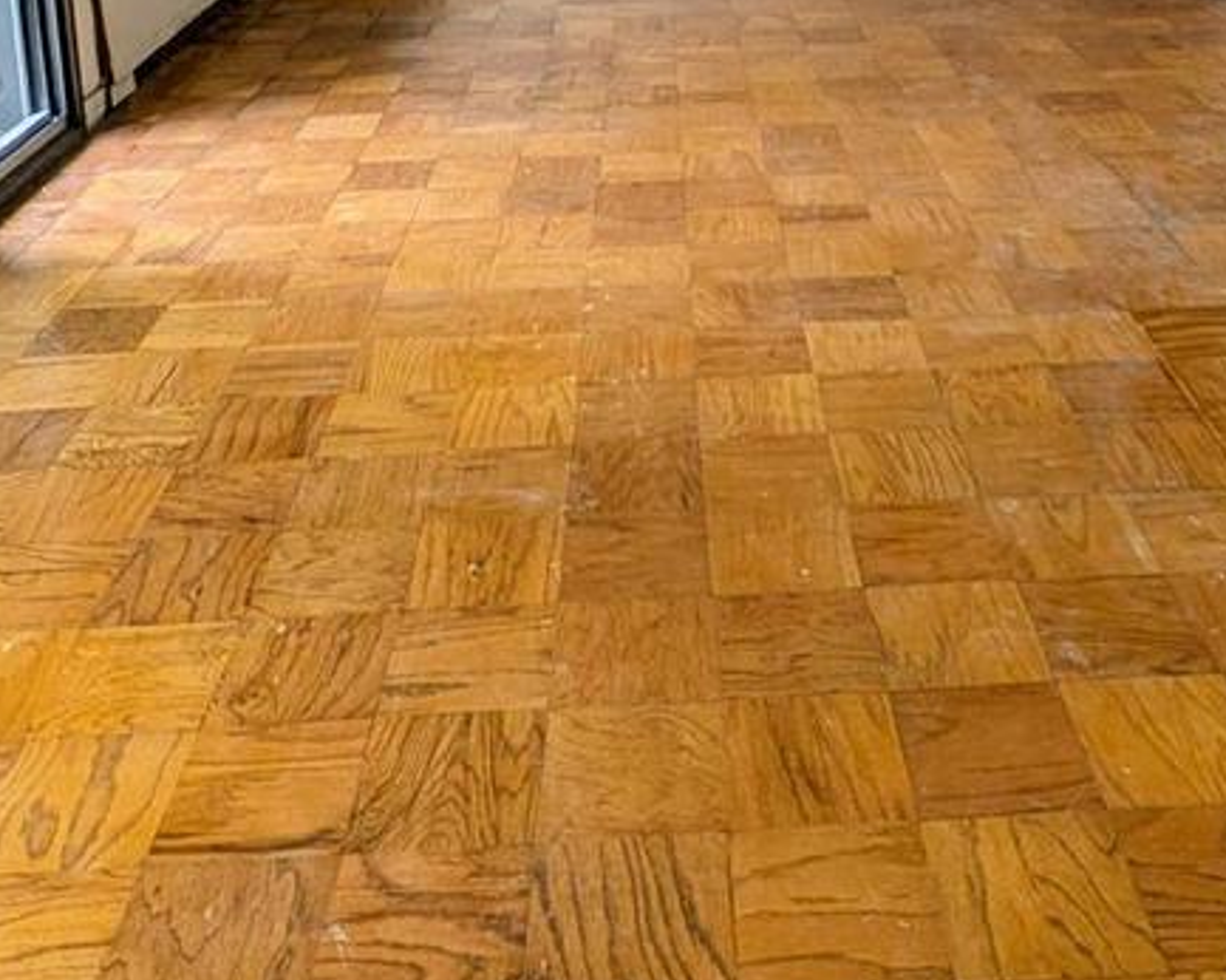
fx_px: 1414
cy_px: -34
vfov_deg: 34.3
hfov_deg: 46.6
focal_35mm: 39
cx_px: 745
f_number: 1.95
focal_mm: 2.23
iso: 41
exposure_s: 1/203
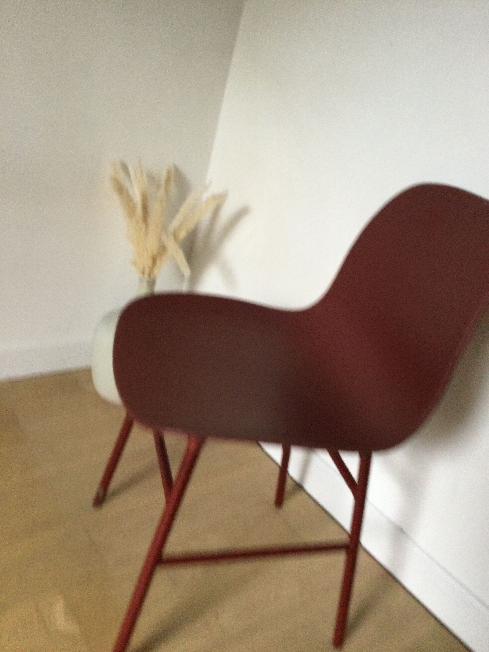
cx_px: 244
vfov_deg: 58.4
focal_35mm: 31
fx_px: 584
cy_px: 326
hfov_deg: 45.4
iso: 200
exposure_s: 1/33
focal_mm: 3.3
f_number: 2.4
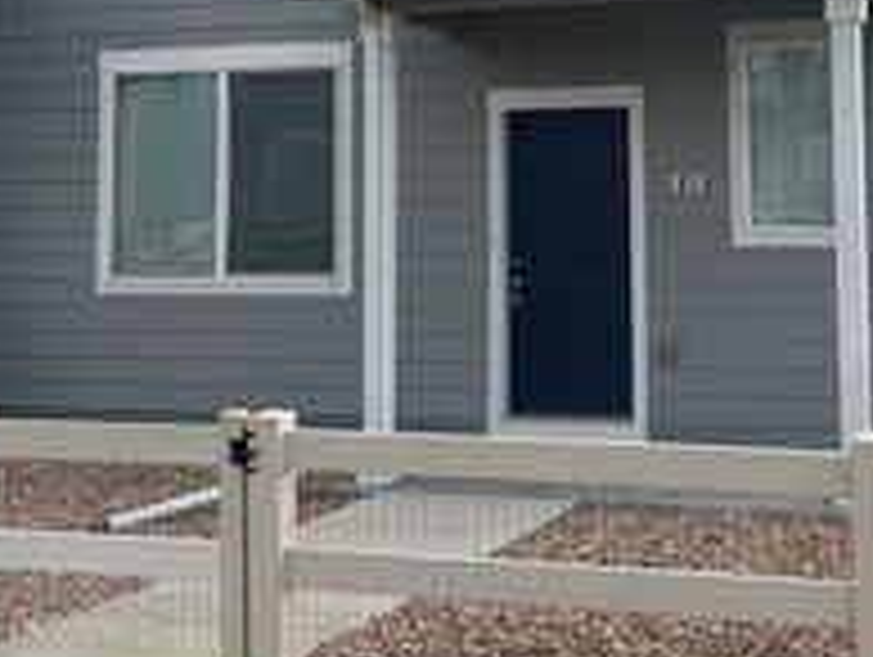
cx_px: 580
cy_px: 52
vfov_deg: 21.4
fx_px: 1692
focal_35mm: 67
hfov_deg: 28.7
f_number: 1.6
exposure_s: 1/1984
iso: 50
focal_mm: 5.96
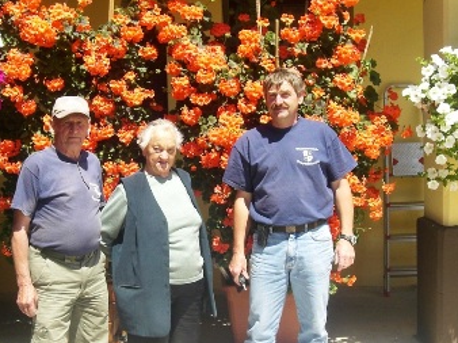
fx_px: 807
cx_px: 184
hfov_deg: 31.6
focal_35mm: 61
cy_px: 172
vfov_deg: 24.0
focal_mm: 7.56
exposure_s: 1/320
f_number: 4.7
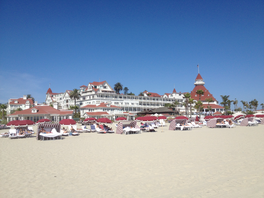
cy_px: 99
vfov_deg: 40.7
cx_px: 132
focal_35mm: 35
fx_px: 267
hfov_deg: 52.6
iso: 50
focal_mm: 4.28
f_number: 2.4
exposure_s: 1/2907
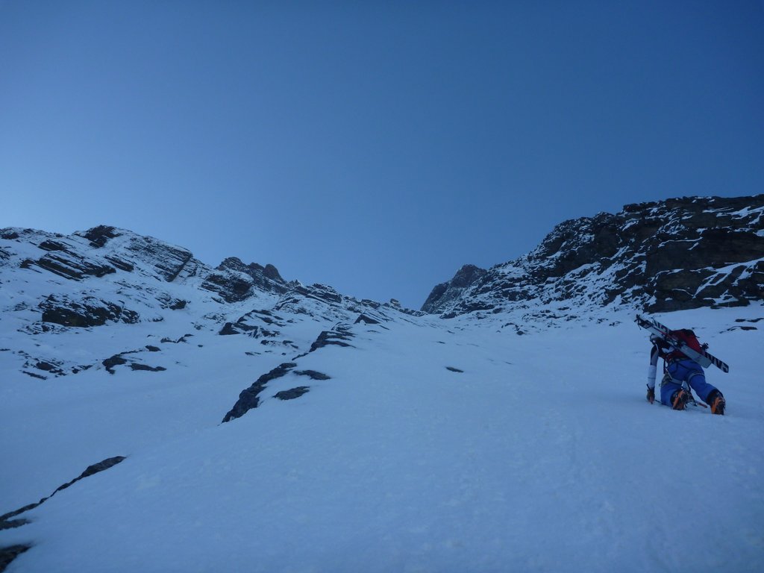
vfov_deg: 49.7
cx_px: 382
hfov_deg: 63.4
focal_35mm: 28
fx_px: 618
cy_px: 286
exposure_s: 1/500
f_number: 3.3
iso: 80
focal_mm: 4.9
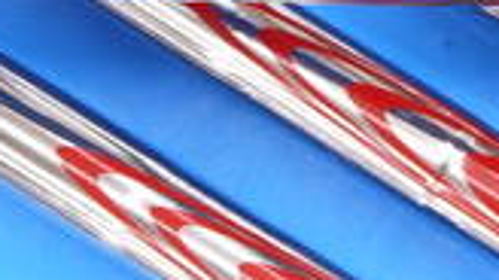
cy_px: -27
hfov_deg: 9.8
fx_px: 2816
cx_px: 791
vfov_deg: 5.7
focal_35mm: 213
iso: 640
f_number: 4.6
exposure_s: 1/125
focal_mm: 25
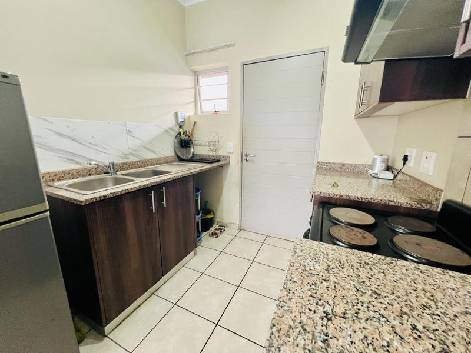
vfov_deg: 89.9
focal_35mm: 13
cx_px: 236
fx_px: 177
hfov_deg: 106.2
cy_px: 176
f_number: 1.8
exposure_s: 1/60
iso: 250
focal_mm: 1.57
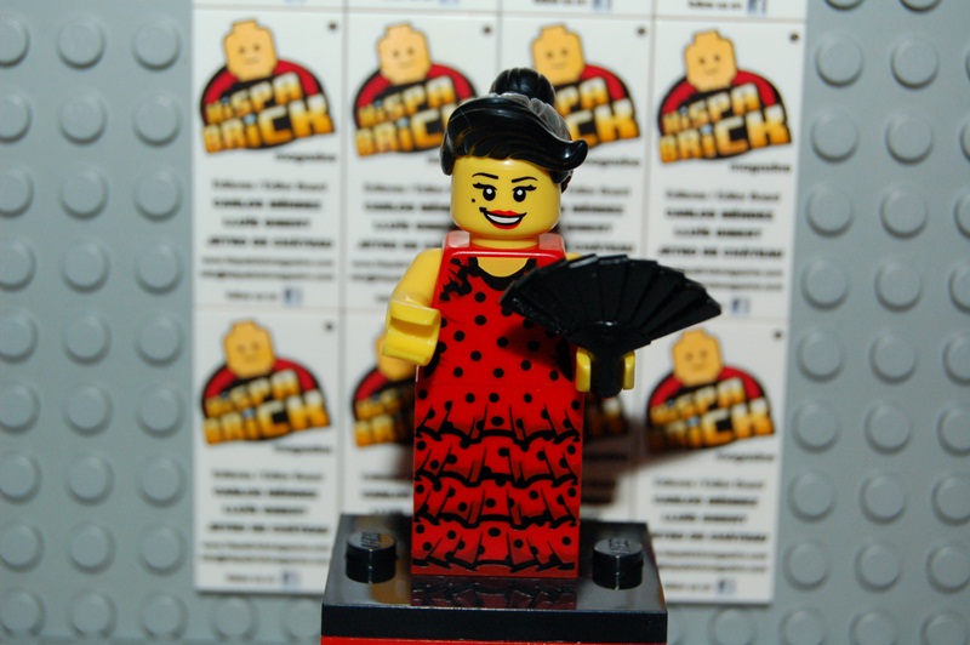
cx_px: 485
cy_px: 322
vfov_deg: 16.5
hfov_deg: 24.6
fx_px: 2221
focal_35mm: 82
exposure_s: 1/60
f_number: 5.6
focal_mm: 55
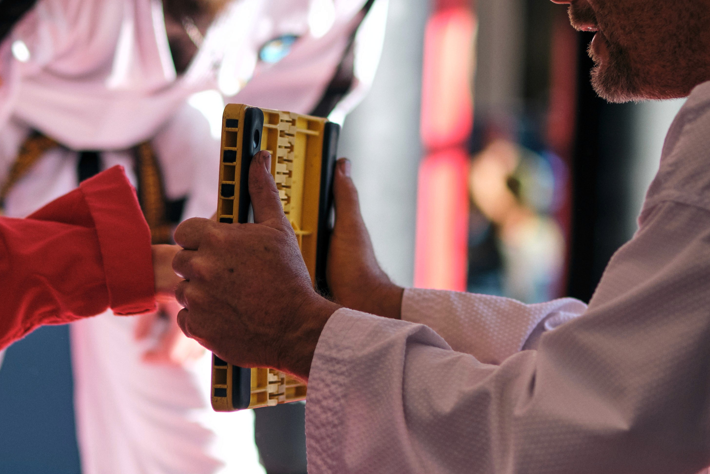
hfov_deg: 13.0
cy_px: 218
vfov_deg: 8.7
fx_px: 3116
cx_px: 245
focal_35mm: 158
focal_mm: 50
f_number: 1.6
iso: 160
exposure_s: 1/2700
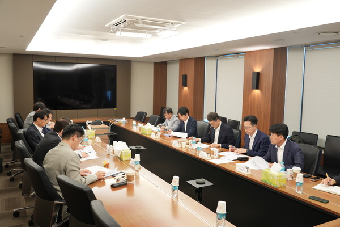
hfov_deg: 61.9
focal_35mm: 30
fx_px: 283
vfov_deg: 43.6
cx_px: 170
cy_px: 114
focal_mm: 30
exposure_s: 1/30
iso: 500
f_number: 4
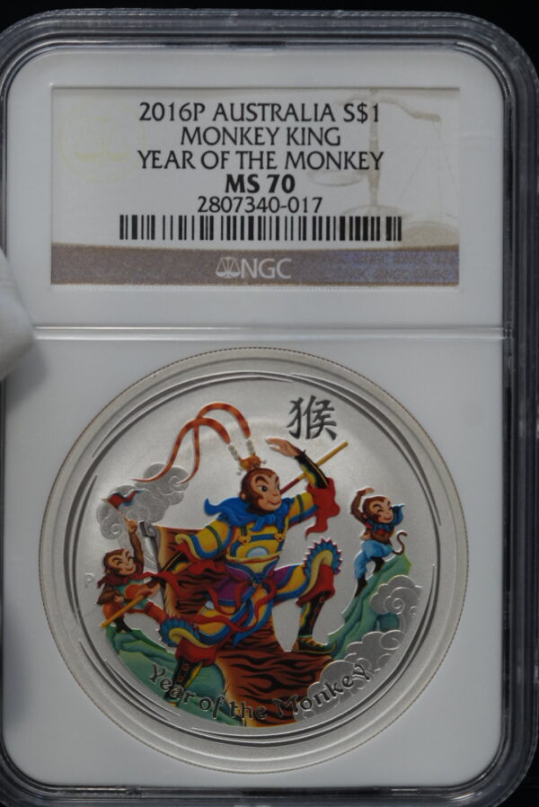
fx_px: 3027
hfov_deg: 10.2
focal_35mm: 135
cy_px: 404
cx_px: 270
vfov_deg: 15.2
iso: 1600
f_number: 4
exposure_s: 1/160
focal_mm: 90
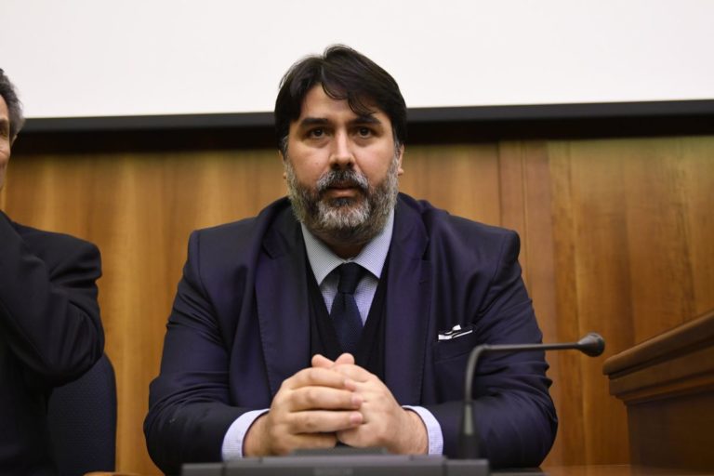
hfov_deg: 36.9
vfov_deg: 25.1
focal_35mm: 54
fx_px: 1071
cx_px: 357
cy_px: 238
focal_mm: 36
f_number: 2.8
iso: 3200
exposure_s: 1/320
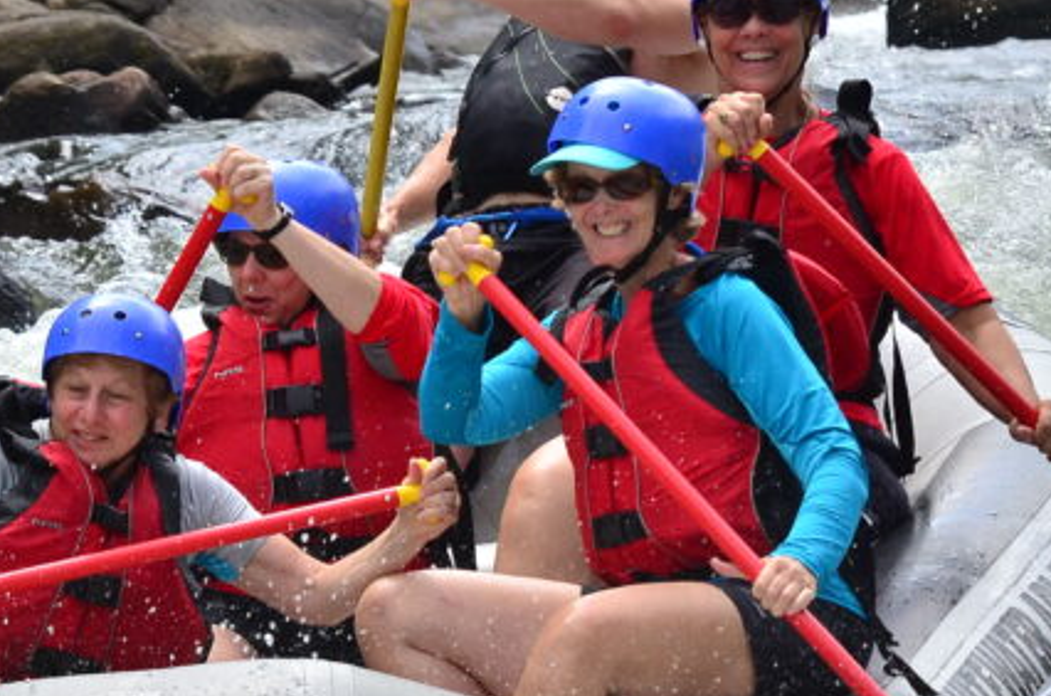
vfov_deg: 2.7
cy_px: 378
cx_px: 247
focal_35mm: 505
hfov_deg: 4.1
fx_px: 14710
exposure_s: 1/800
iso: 400
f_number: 9
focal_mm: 140
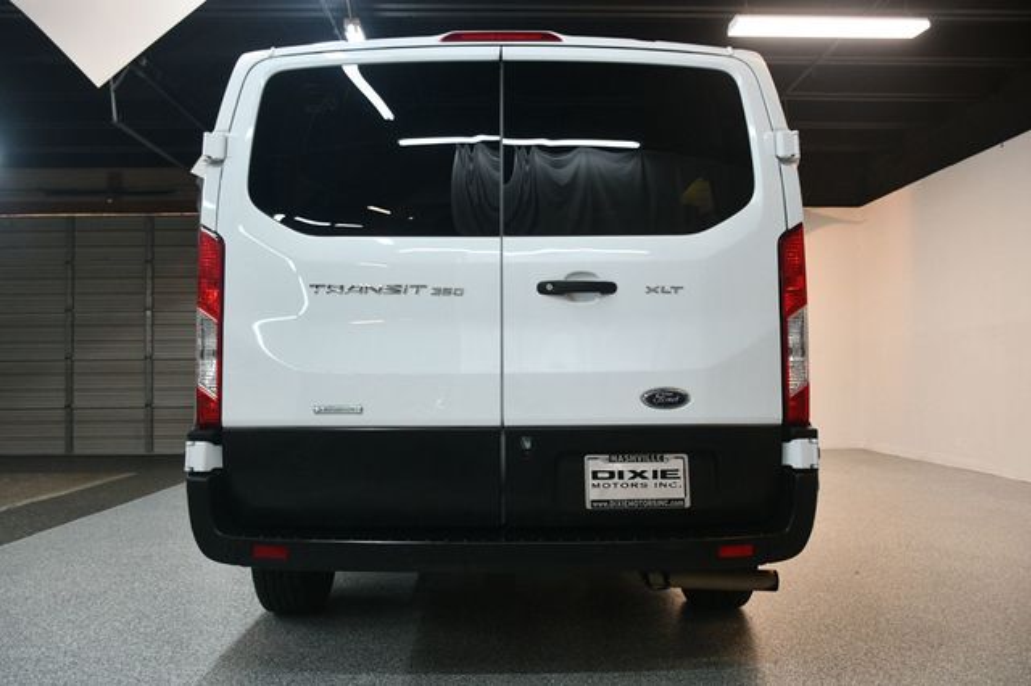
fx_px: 859
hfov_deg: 62.0
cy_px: 343
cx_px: 516
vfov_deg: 43.6
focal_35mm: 30
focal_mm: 20
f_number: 3.5
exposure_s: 1/125
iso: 1250
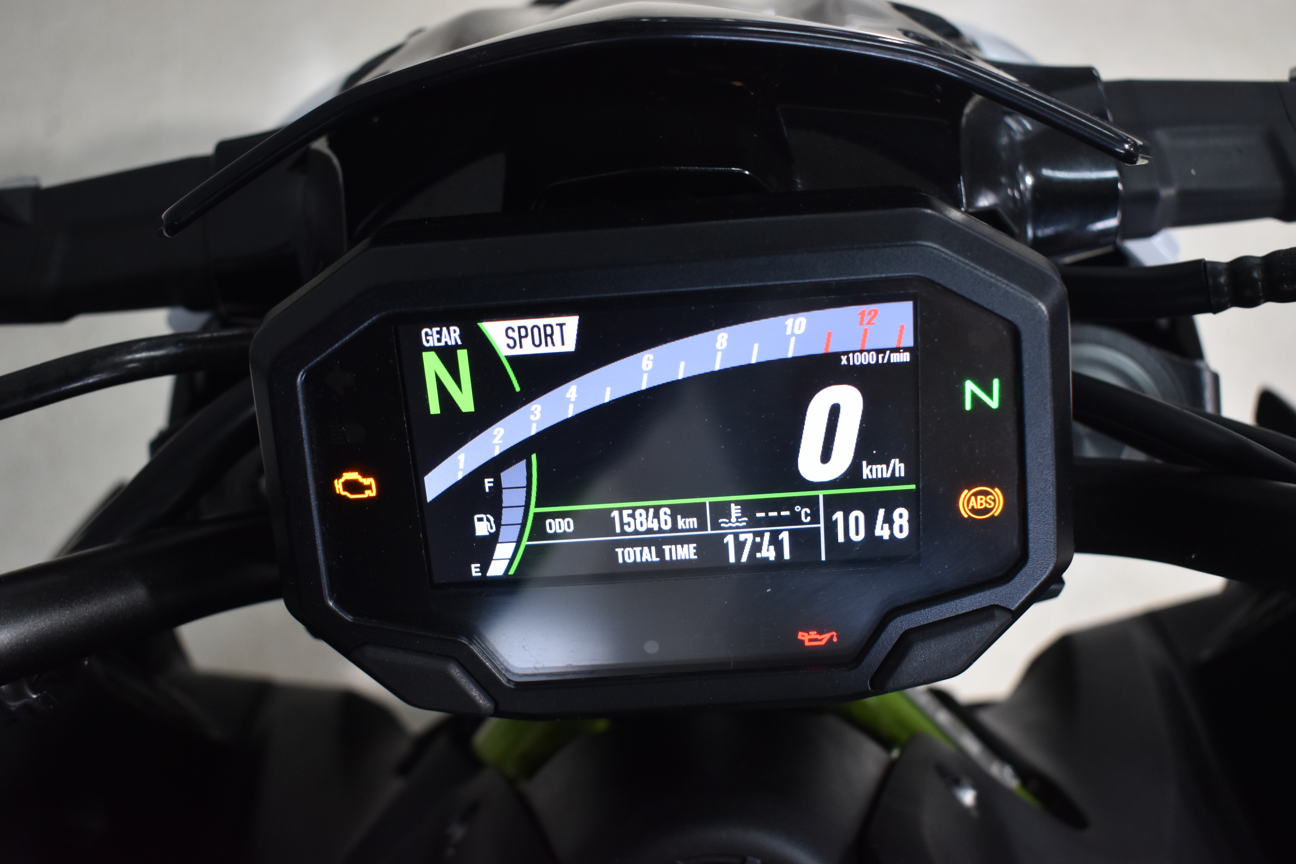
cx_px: 648
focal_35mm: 42
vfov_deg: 31.9
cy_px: 432
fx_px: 1512
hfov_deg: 46.4
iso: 800
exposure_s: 1/60
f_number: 4.2
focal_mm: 28
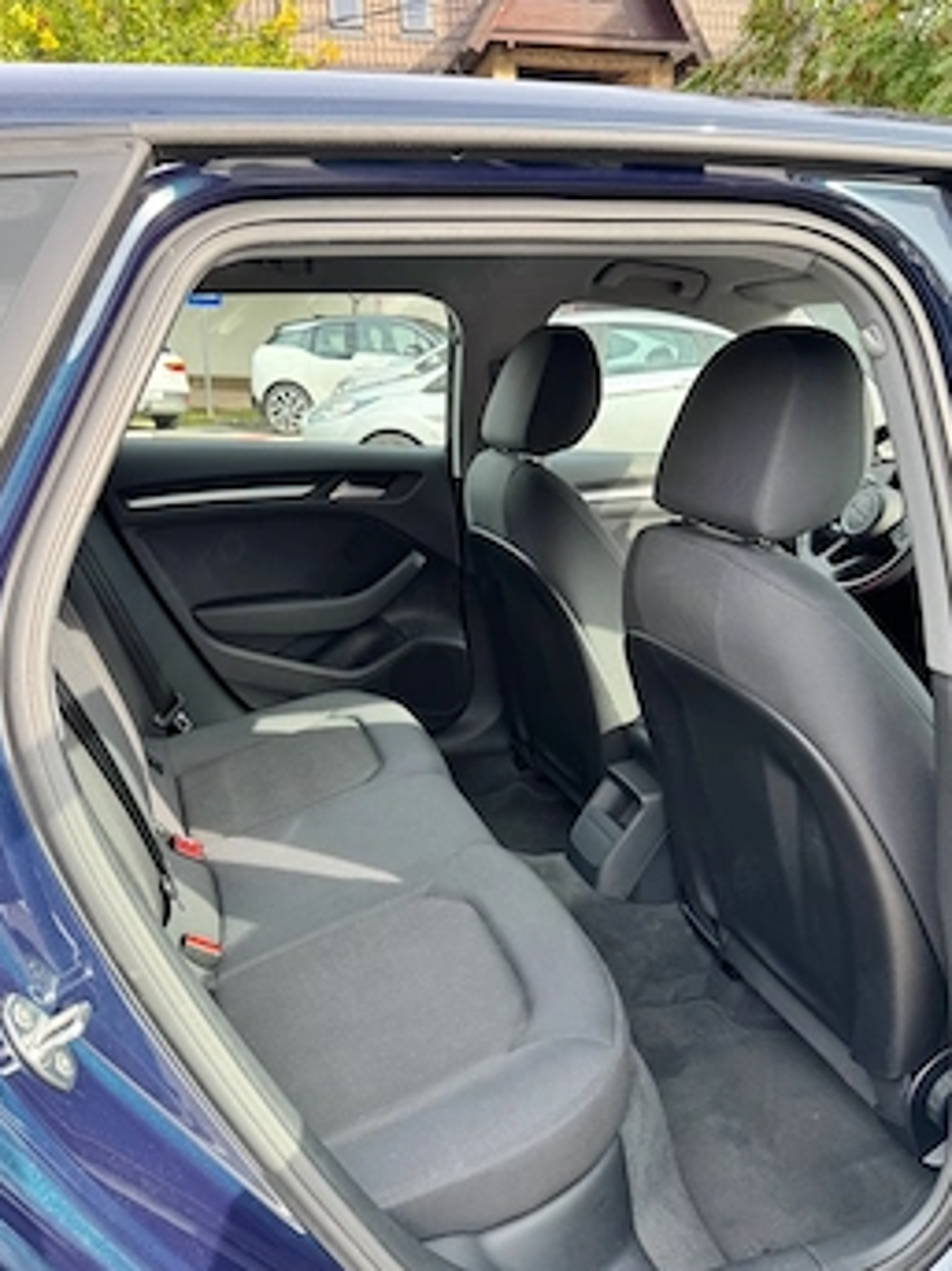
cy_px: 663
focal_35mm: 28
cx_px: 489
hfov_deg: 49.7
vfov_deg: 63.4
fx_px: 1027
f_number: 1.78
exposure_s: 1/225
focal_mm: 6.76
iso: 64
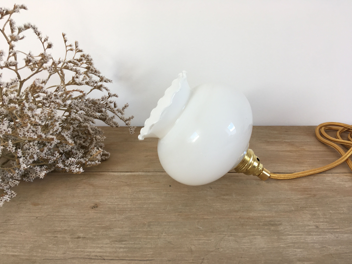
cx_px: 176
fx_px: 295
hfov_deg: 61.7
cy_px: 132
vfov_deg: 48.2
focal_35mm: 29
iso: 32
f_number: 2.2
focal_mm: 4.15
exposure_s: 1/50
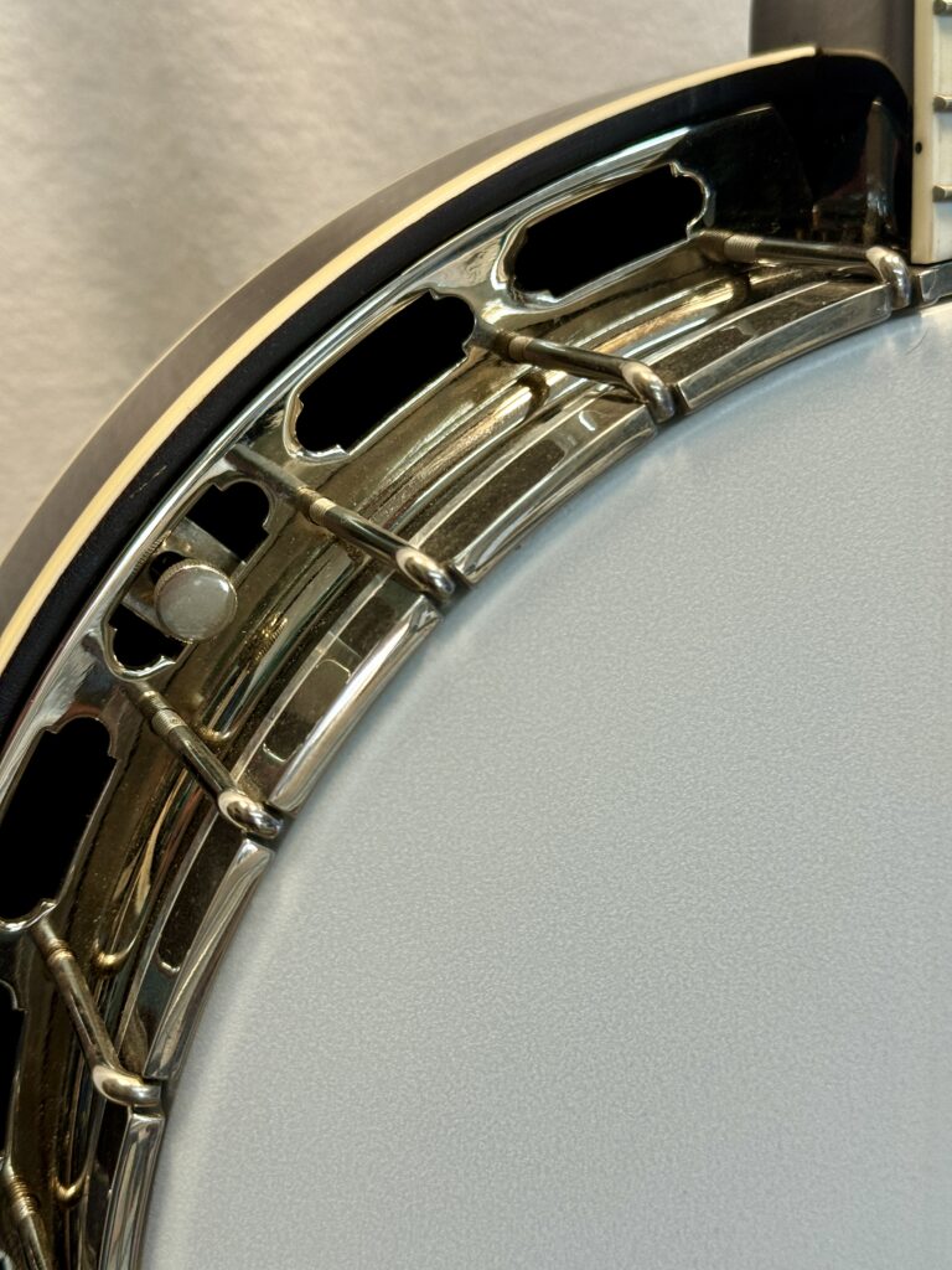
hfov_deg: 30.3
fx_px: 1760
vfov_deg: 39.7
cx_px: 476
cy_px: 635
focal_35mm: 48
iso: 125
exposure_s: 1/60
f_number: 1.78
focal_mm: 6.76
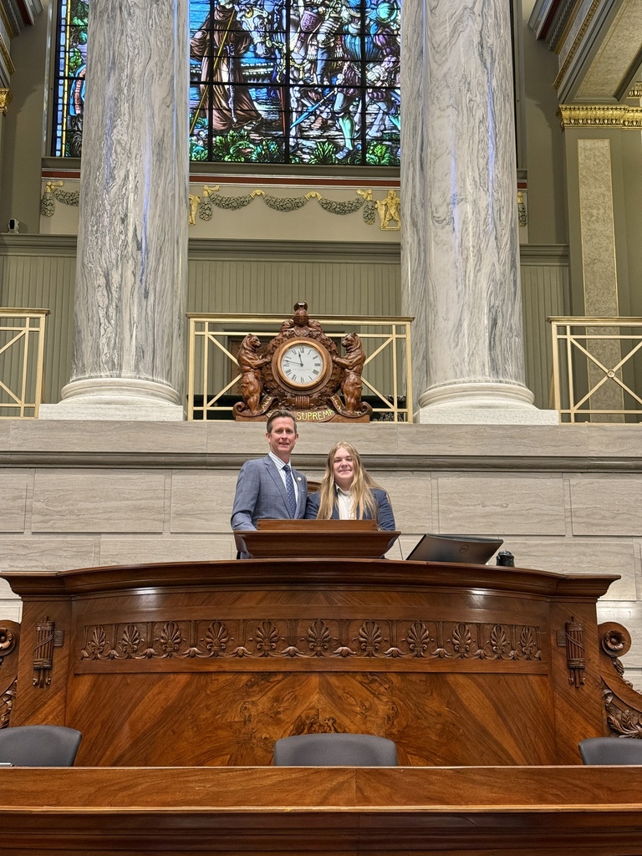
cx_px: 321
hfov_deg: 30.3
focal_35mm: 48
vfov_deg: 39.7
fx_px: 1187
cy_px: 428
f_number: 1.78
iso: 160
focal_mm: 6.76
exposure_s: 1/60
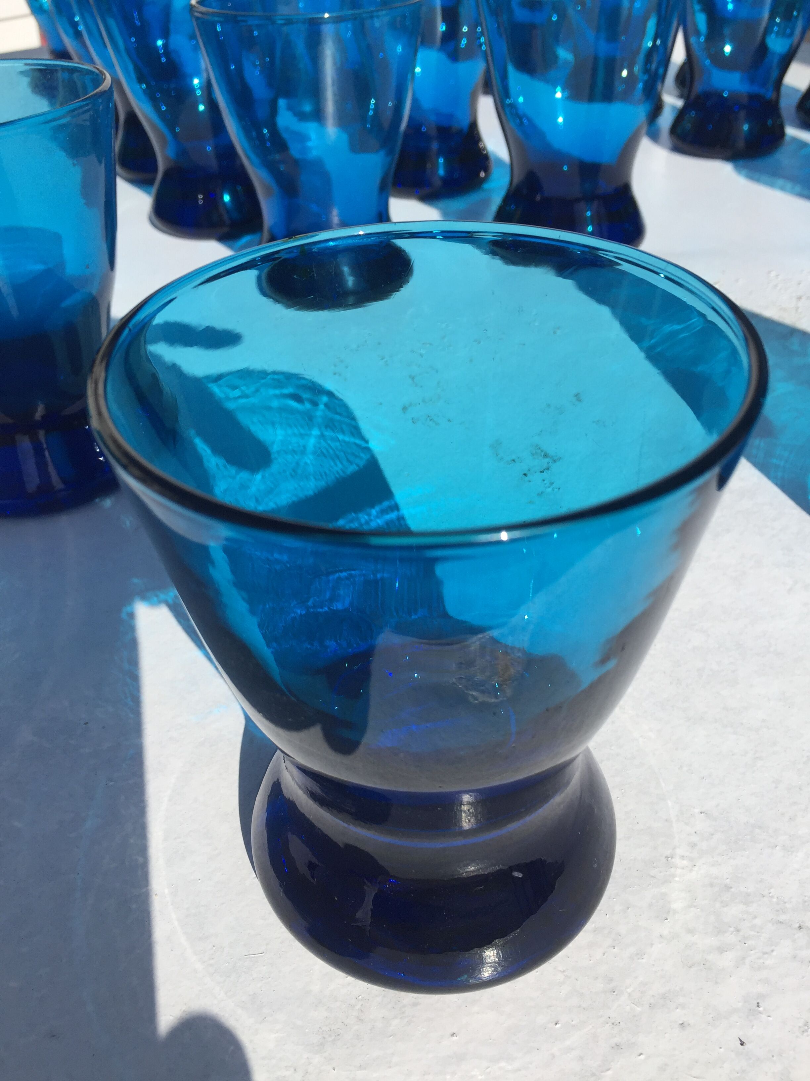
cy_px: 540
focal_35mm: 29
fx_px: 905
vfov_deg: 61.7
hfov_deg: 48.2
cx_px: 405
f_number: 2.2
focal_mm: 4.15
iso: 32
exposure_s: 1/3300
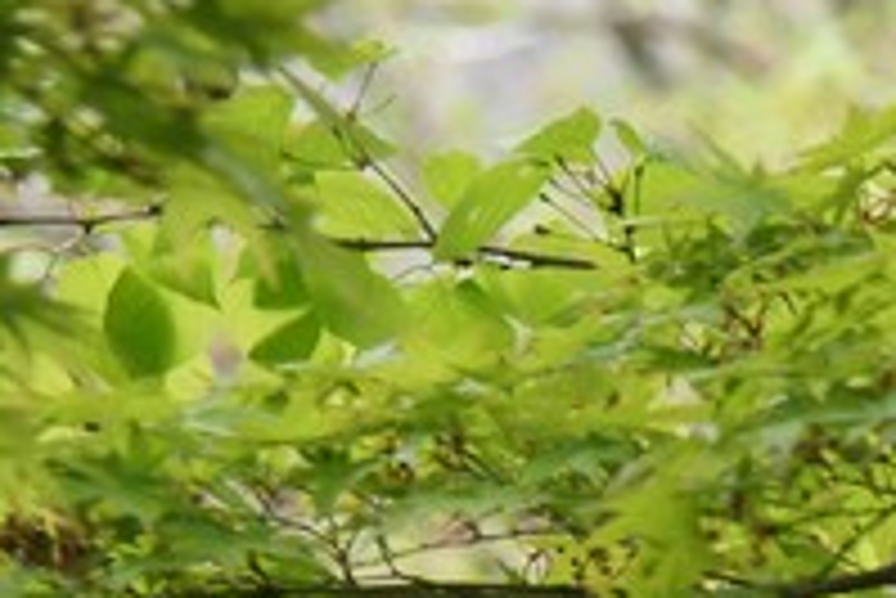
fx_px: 7920
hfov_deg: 6.1
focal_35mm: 318
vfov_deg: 4.2
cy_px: 1718
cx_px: 2299
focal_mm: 55
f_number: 4
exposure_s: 1/160
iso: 400
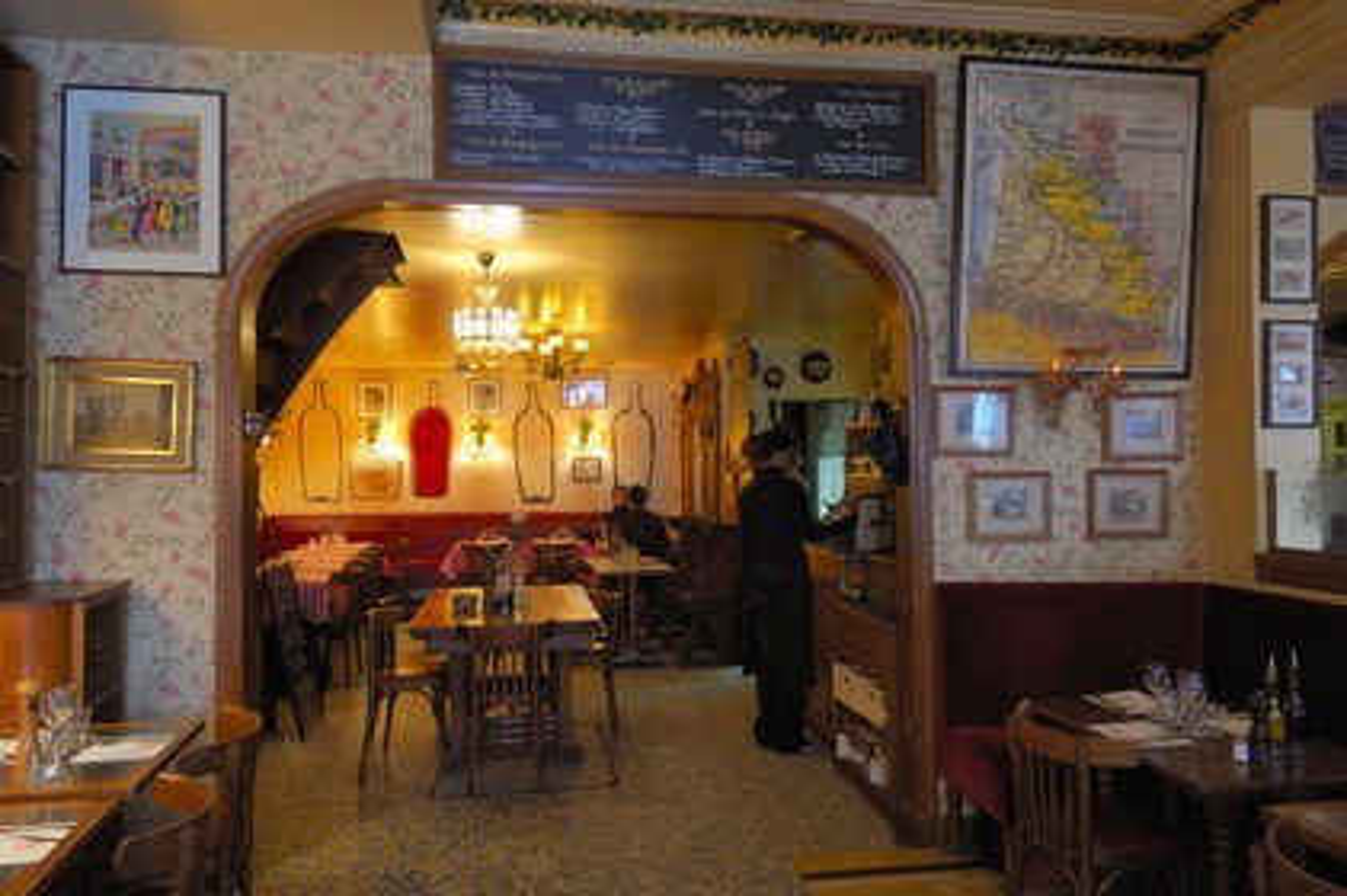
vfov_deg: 56.1
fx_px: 841
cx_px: 674
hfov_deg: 77.4
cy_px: 448
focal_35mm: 22
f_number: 7.1
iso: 100
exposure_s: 1.5
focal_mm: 15
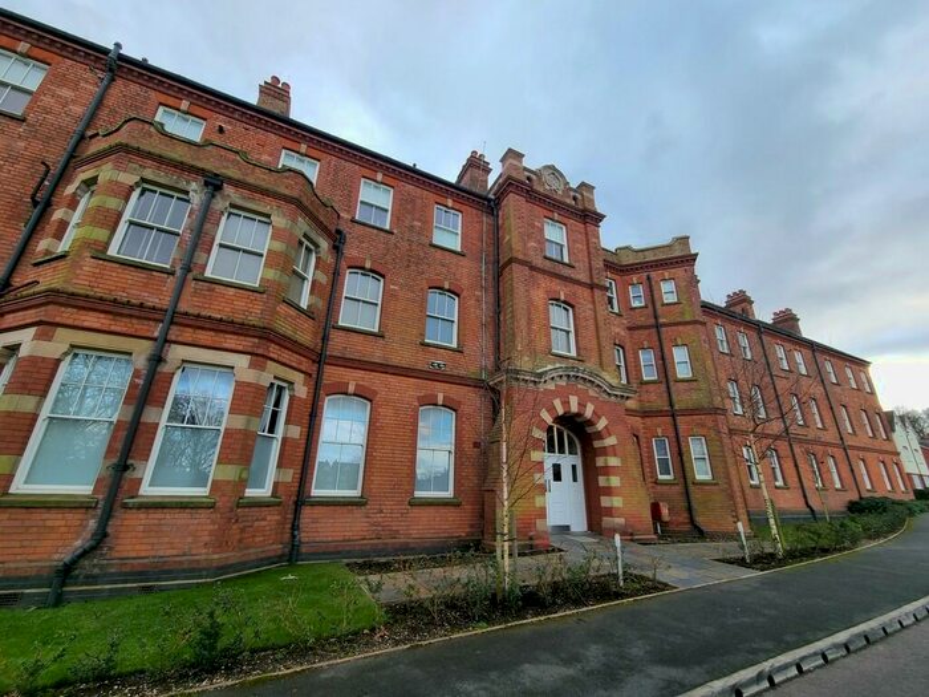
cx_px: 464
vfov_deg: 89.9
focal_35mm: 13
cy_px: 348
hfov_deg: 106.2
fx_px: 349
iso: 50
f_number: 2.2
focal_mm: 2.2
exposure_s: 1/135
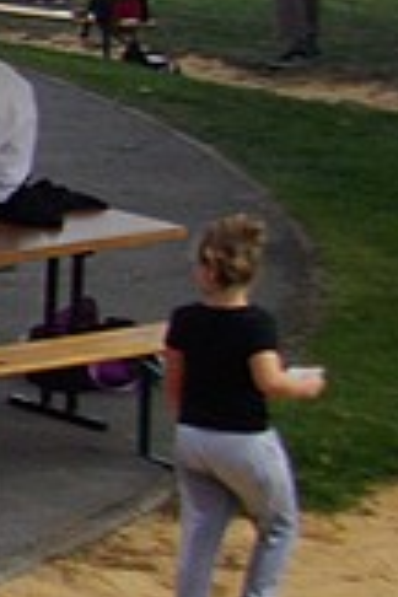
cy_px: 188
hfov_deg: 5.1
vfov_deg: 8.3
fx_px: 4096
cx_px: -1050
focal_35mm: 247
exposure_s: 1/640
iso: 100
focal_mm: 8.5
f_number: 3.5
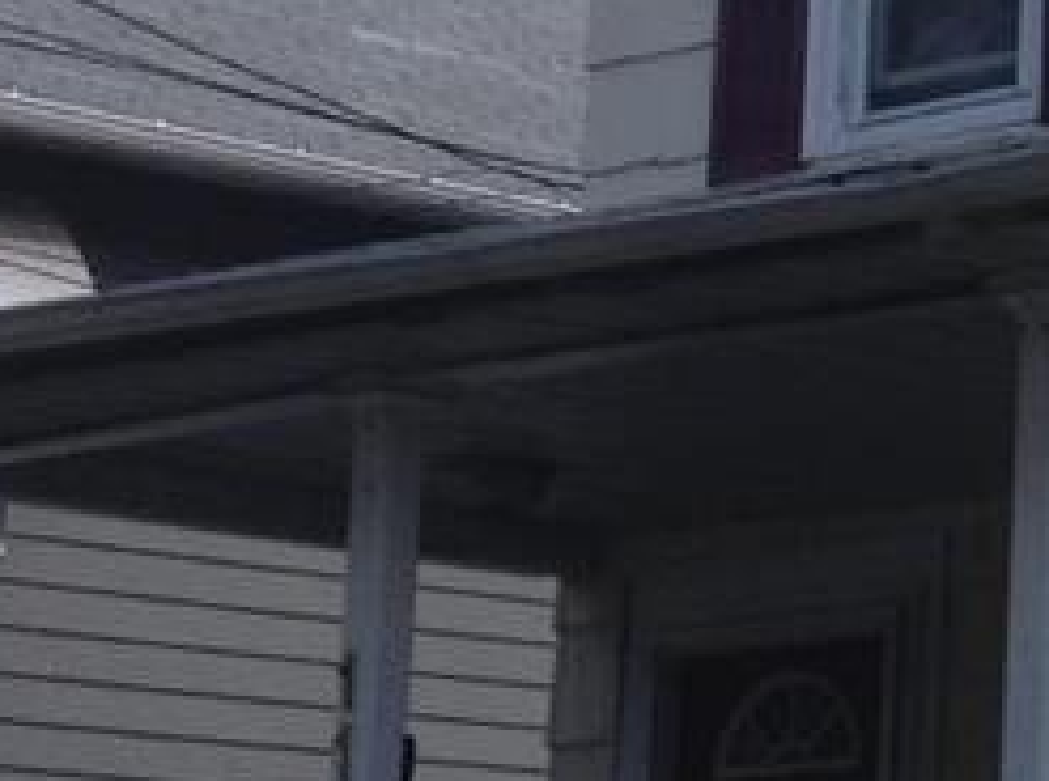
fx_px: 4383
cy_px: 484
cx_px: 1847
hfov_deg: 12.5
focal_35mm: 145
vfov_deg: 10.2
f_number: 2.4
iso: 50
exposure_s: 1/817
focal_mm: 4.28
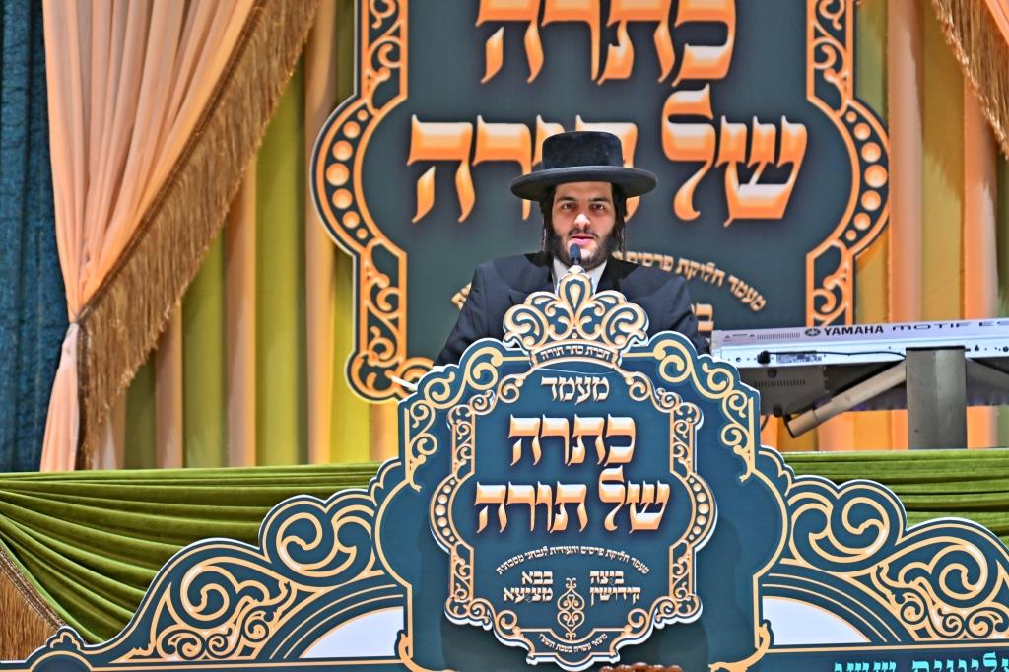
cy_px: 336
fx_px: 8405
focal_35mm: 300
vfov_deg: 4.6
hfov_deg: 6.9
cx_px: 504
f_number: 2.8
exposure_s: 1/250
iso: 500
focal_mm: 200
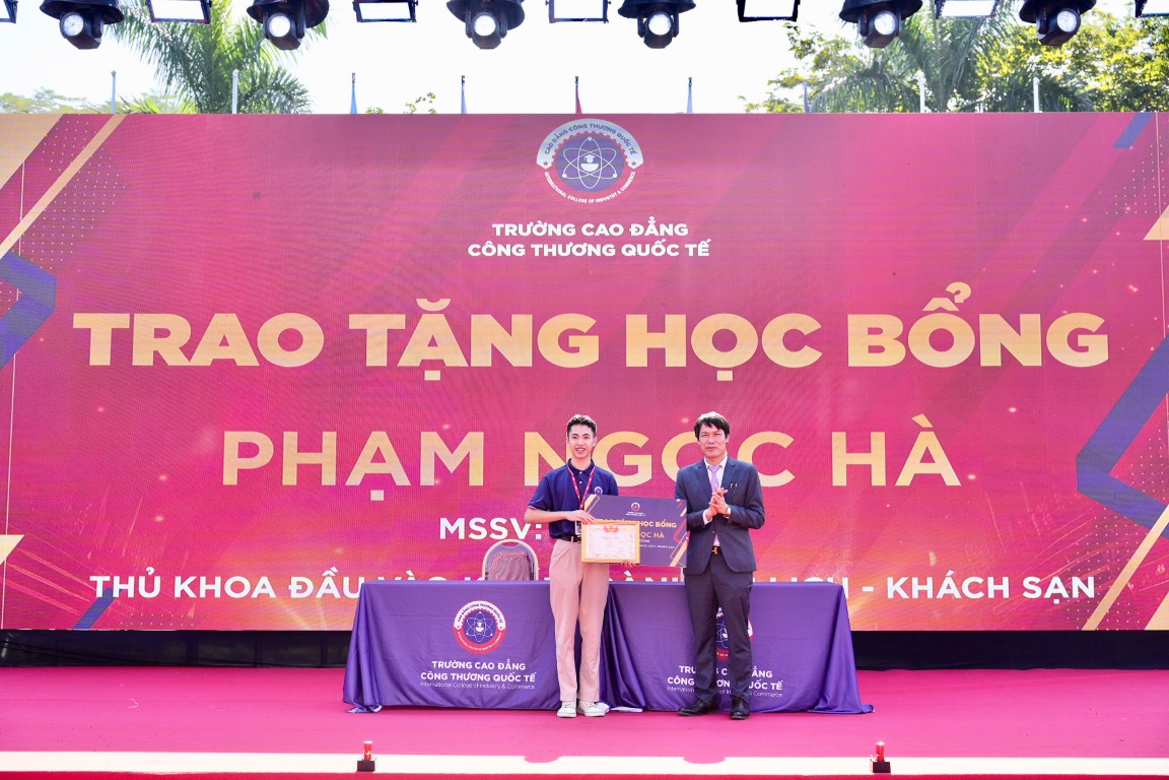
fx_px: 1474
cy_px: 390
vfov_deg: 29.6
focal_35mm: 45
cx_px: 584
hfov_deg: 43.3
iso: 100
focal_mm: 45.4
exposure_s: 1/250
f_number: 5
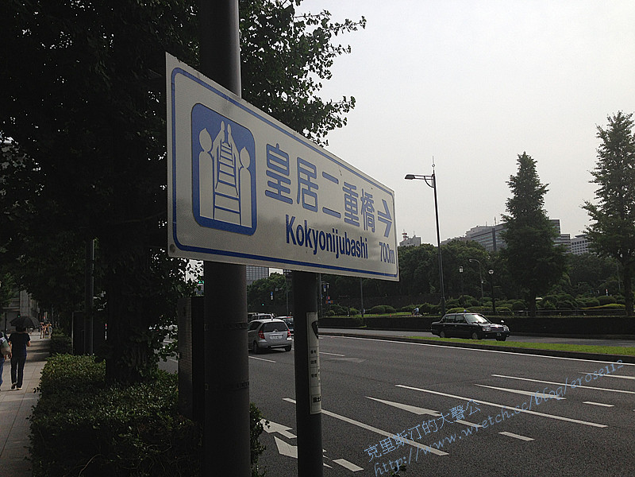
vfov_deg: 42.9
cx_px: 318
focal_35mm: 33
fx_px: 605
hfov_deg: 55.4
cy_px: 238
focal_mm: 4.13
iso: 50
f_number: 2.4
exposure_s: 1/2262
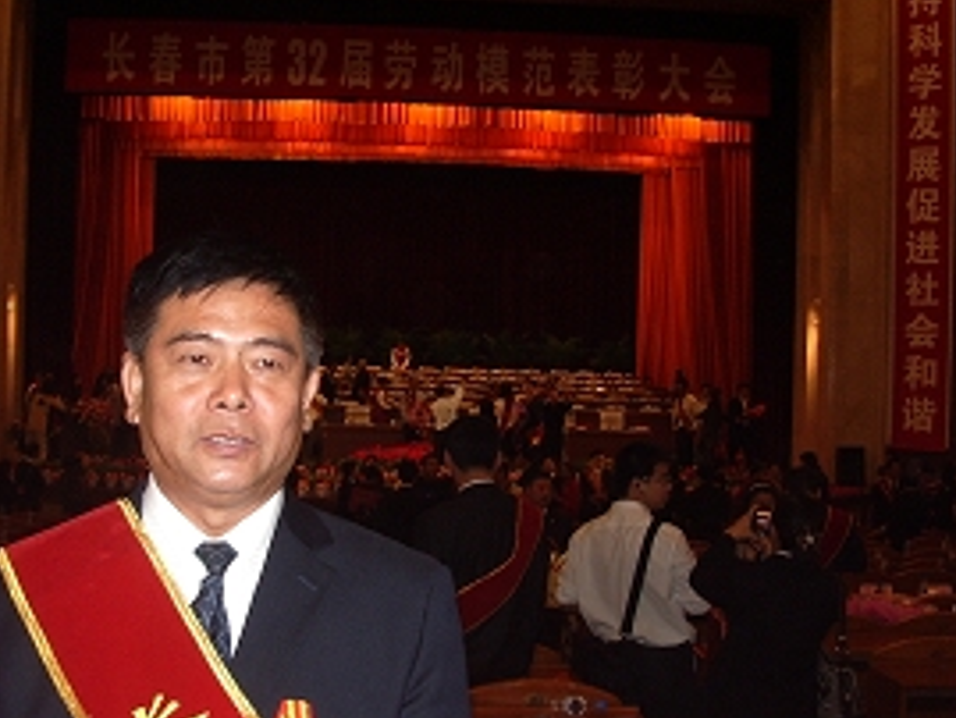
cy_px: 380
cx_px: 402
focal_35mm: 52
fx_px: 1437
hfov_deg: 36.7
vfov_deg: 28.0
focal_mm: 5.8
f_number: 2.6
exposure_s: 1/40
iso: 100
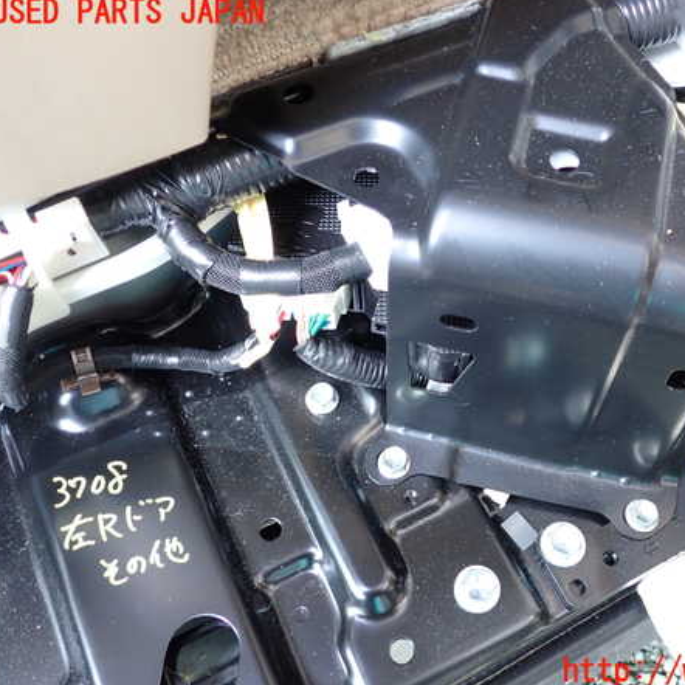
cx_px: 448
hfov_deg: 45.5
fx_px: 806
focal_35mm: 36
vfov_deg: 46.0
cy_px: 342
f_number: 2.3
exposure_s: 1/60
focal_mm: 5.4
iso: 200
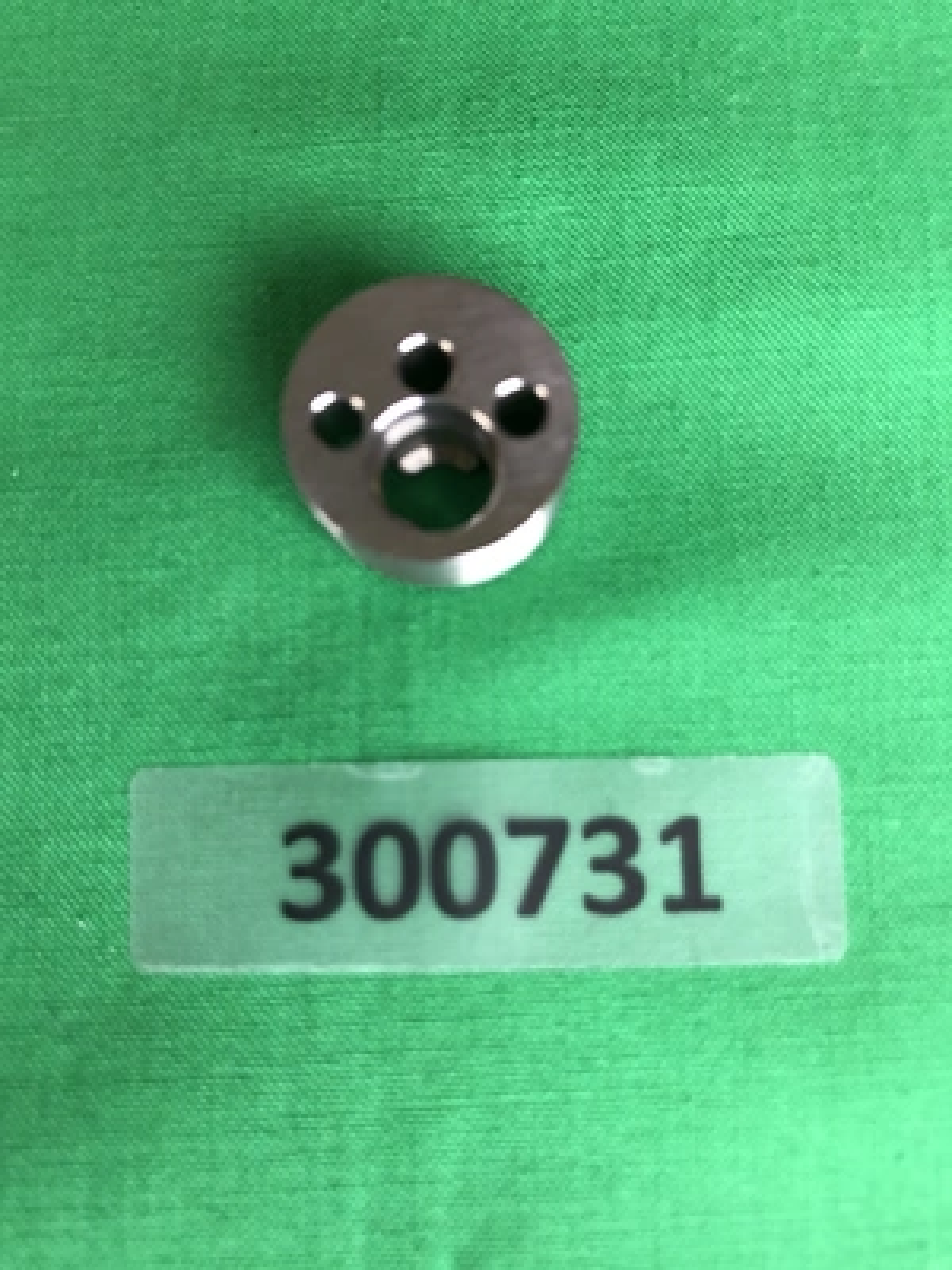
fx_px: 1027
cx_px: 476
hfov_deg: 49.7
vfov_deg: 63.4
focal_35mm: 28
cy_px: 635
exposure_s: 1/126
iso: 20
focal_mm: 3.99
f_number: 1.8
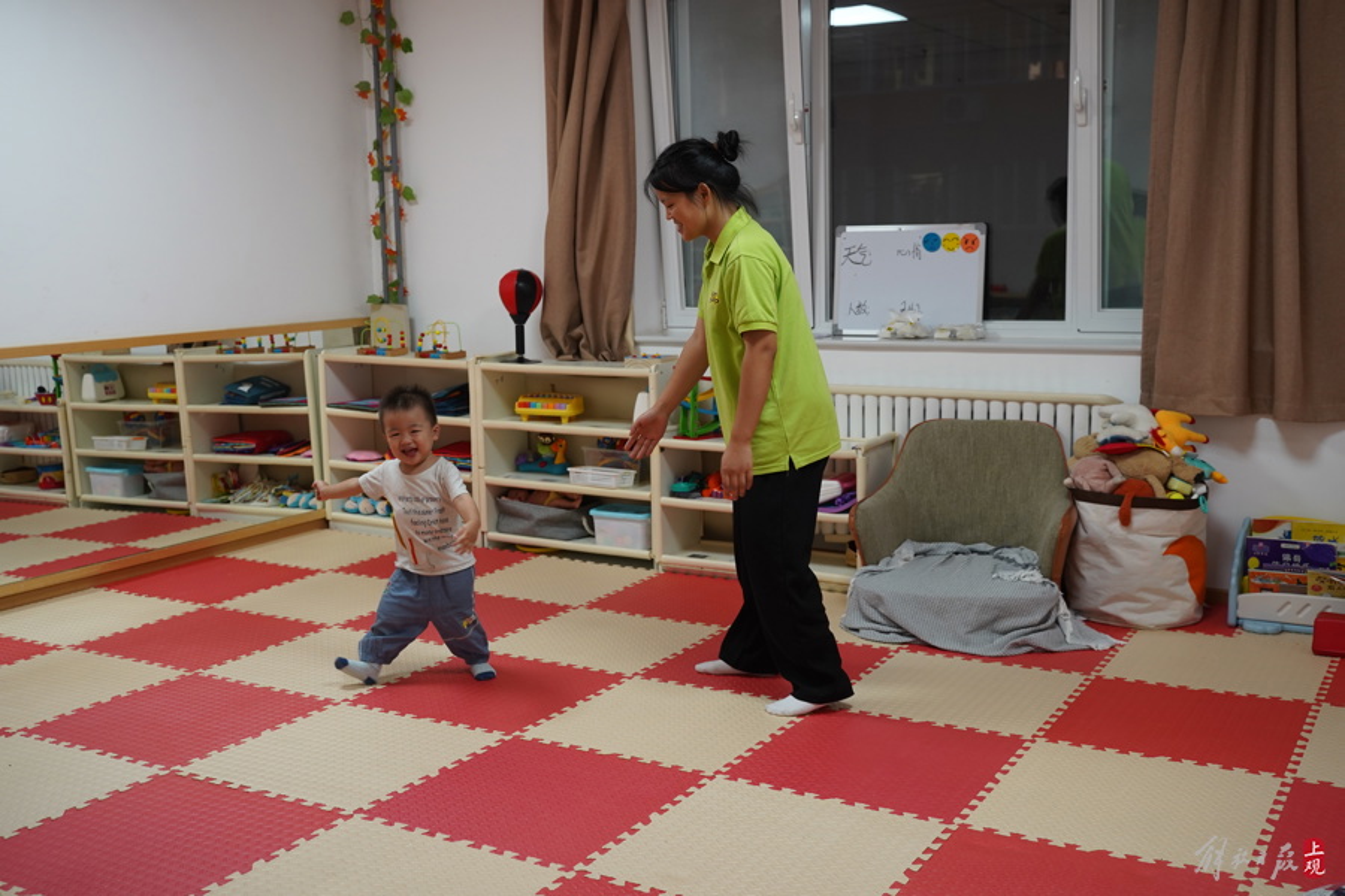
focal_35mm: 38
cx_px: 672
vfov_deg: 35.1
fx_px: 1420
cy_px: 448
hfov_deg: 50.7
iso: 1000
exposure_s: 1/160
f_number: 4
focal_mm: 38
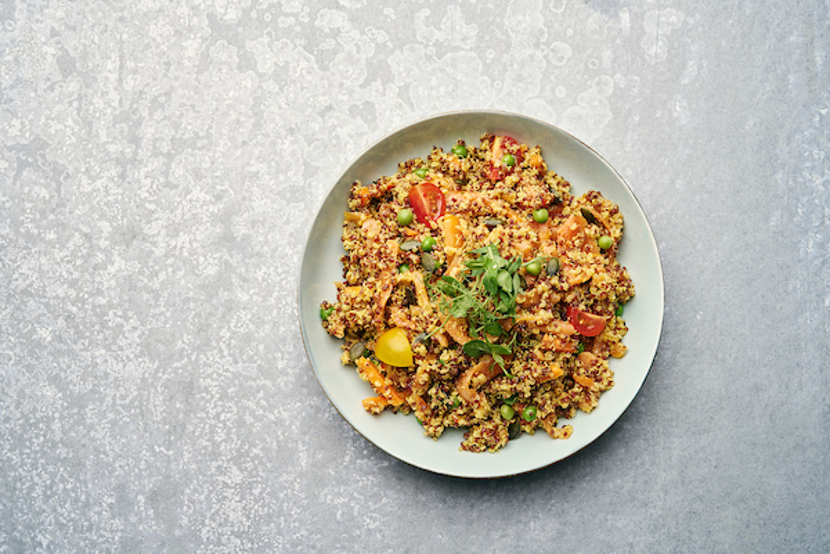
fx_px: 1153
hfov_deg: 39.6
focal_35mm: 50
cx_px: 415
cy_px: 277
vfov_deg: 27.0
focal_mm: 50
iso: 200
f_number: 8
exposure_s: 1/125
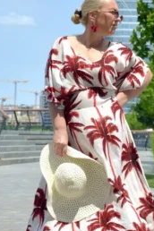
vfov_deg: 22.8
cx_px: 95
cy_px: 144
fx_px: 571
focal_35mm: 89
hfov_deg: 15.3
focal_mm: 34
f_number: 4.2
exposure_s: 1/4000
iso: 400
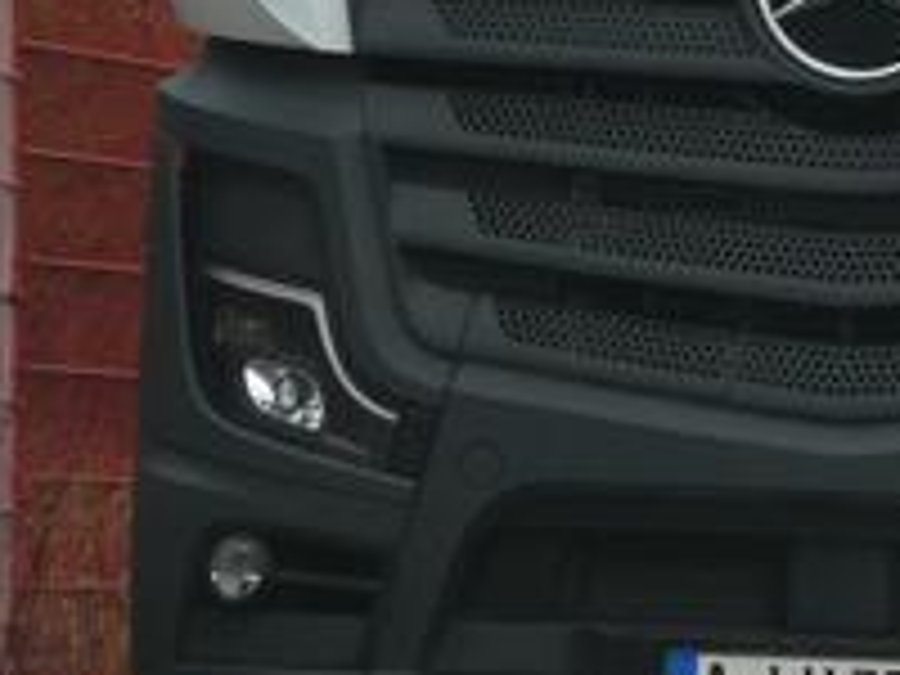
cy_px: -212
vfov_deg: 3.2
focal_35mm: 461
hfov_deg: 4.3
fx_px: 11986
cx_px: 1292
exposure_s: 1/80
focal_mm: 20.6
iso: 200
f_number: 5.1
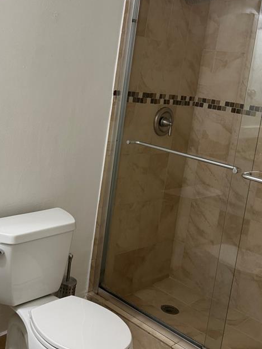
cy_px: 130
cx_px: 69
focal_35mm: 46
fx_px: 464
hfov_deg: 31.0
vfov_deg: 40.9
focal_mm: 6.76
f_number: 1.78
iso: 200
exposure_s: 1/60
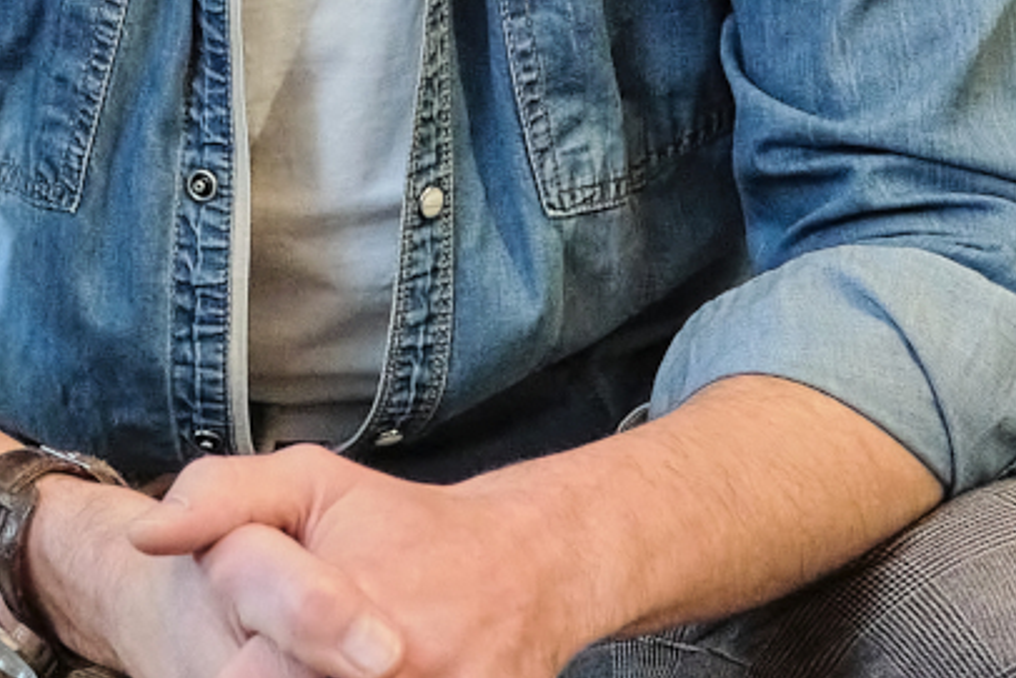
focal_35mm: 227
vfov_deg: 6.0
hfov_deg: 9.1
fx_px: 6408
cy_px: -235
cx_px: 253
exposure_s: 1/160
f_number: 2.2
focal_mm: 32
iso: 1600
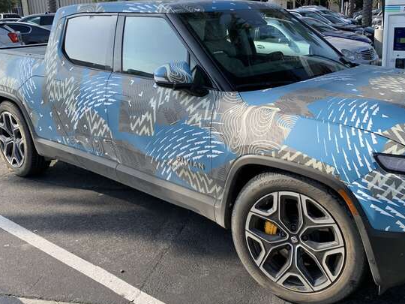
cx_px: 248
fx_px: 433
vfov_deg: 38.6
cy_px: 132
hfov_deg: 49.7
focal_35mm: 37
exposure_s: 1/981
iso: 25
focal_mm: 4.25
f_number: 1.8
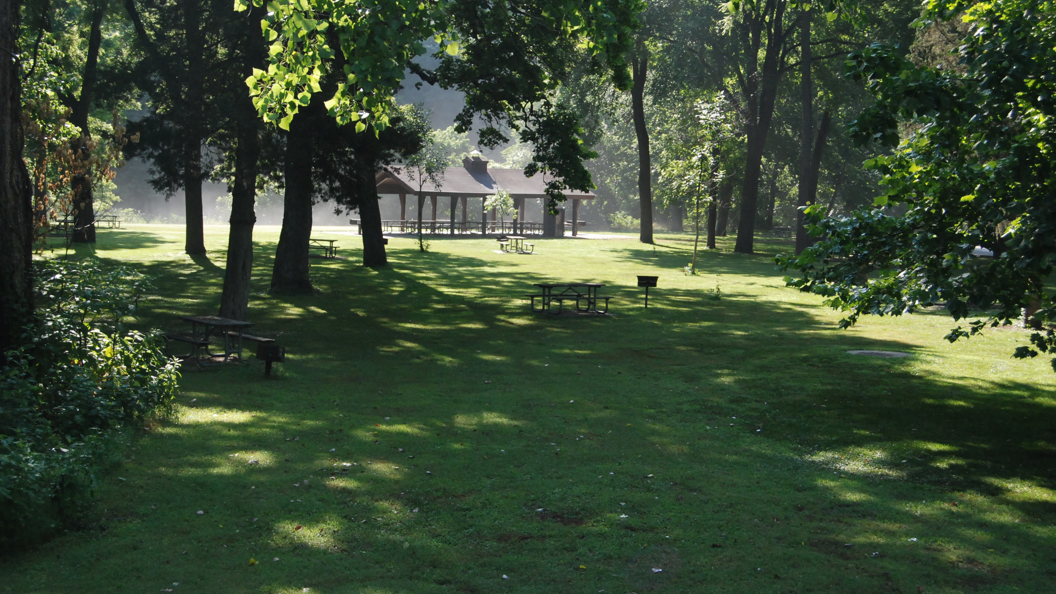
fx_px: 1512
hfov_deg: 38.5
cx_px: 528
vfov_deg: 22.2
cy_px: 243
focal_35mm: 54
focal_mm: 34
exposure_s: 1/160
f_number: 6.3
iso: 800
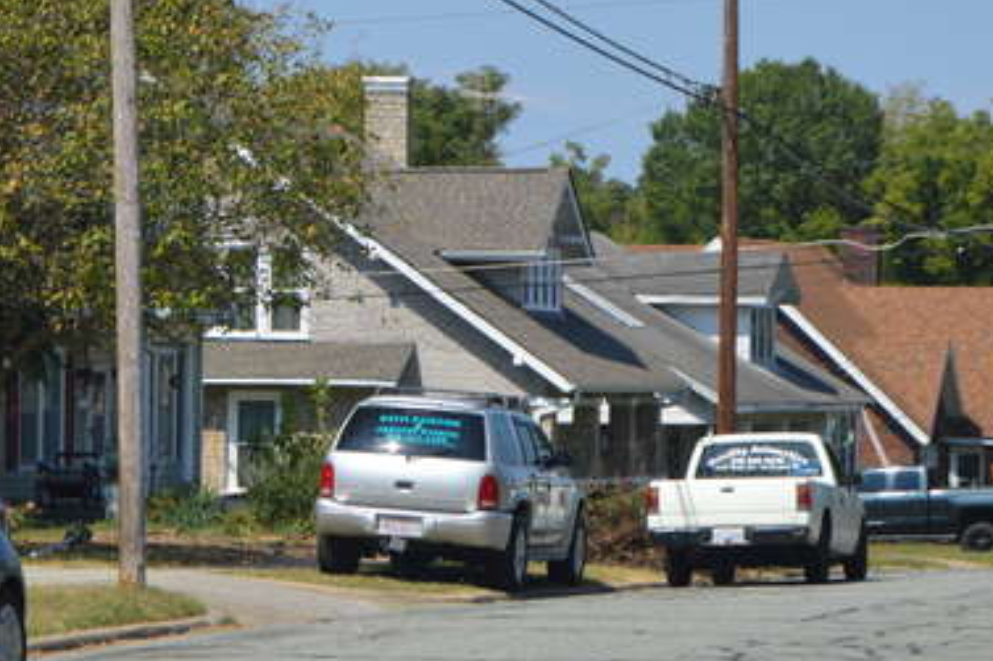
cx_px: 316
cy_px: 166
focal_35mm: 175
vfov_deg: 7.8
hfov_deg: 11.7
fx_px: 4826
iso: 100
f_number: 9
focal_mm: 55
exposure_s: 1/320
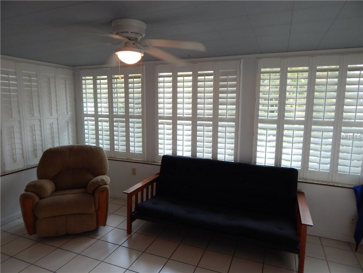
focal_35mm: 22
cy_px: 136
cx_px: 182
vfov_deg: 61.1
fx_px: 231
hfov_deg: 76.4
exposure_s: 1/60
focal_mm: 4
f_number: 3
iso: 125
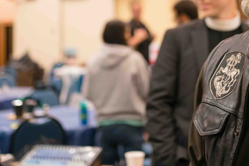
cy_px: -48
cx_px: 140
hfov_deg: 21.9
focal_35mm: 93
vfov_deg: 14.1
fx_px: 643
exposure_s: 1/200
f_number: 2
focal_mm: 35
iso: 4000
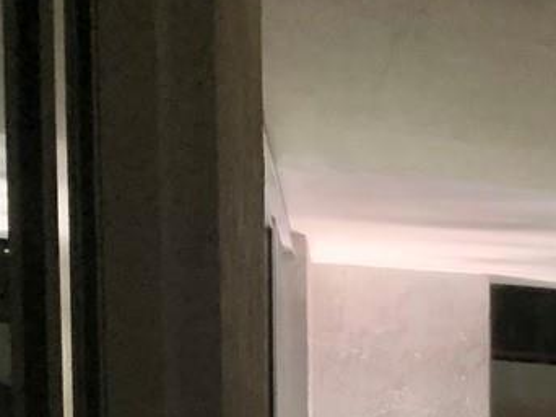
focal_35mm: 131
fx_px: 2103
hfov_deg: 13.0
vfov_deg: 10.3
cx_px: 1130
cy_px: 854
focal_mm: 3.99
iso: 640
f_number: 1.8
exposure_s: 1/24
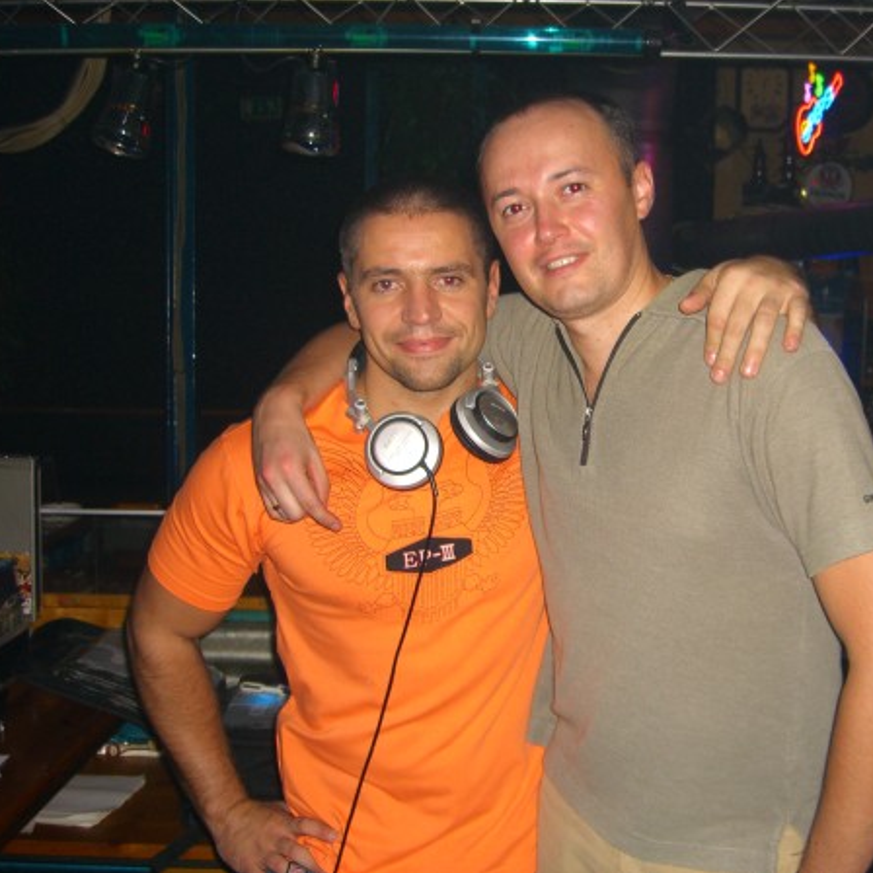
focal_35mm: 45
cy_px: 436
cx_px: 571
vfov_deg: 37.6
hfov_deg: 37.2
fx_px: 1284
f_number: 2.8
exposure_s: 1/60
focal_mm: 7.9
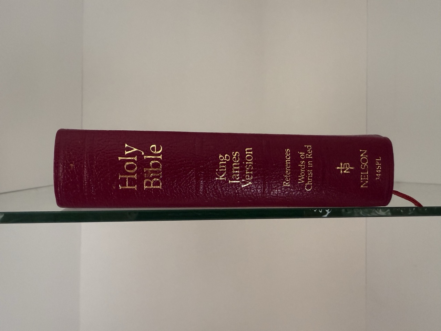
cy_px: 166
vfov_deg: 56.8
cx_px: 220
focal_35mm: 24
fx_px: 306
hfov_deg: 71.6
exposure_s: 1/60
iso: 400
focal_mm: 2.22
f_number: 2.2
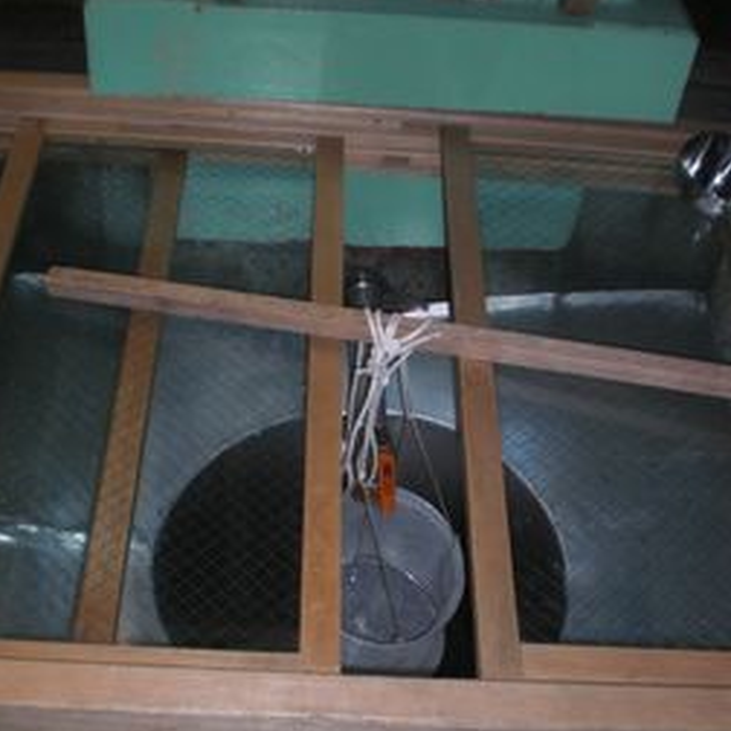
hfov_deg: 36.8
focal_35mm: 46
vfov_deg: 36.7
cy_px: 422
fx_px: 1099
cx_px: 367
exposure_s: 1/30
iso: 200
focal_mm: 6.3
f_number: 3.1
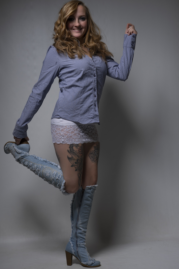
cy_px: 136
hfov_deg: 23.8
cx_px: 81
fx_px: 425
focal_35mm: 57
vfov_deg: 35.1
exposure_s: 1/200
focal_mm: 52
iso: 100
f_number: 9
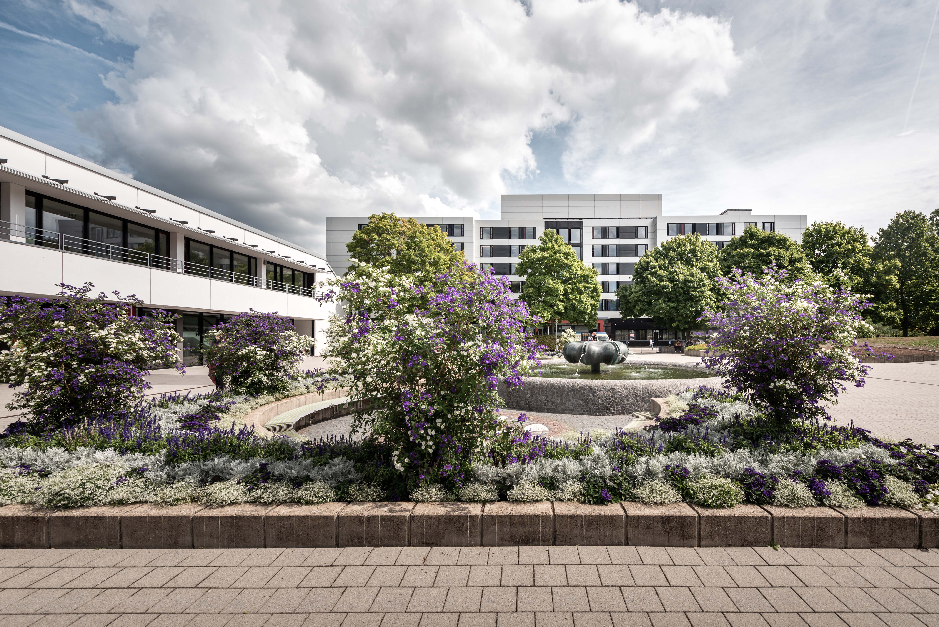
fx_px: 365
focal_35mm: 14
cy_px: 314
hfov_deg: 104.2
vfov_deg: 81.3
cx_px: 470
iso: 100
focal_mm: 14
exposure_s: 1/320
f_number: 8
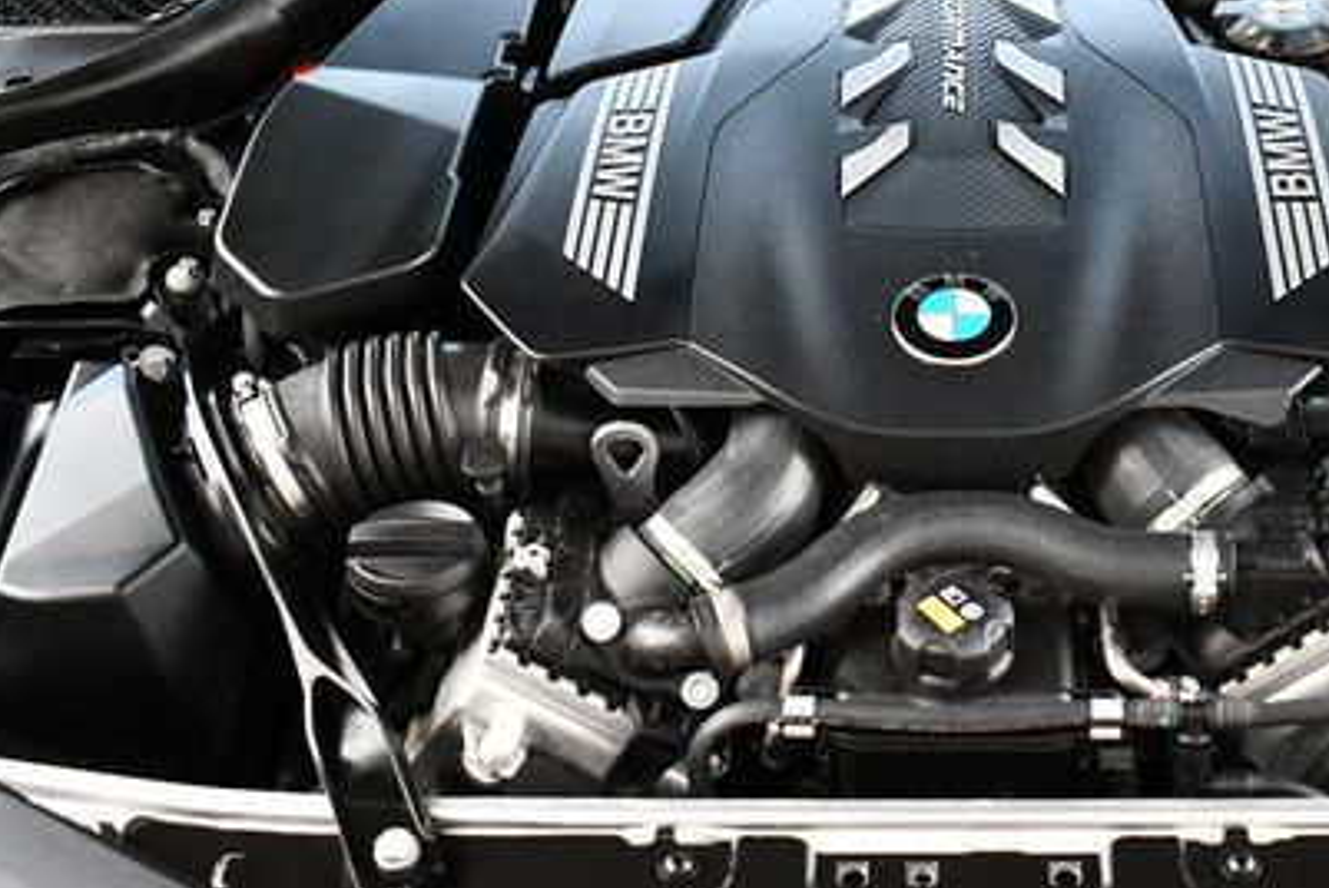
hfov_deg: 29.7
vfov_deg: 20.1
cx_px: 935
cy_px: 192
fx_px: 2475
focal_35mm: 67
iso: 720
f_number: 3.8
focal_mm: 21
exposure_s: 1/250
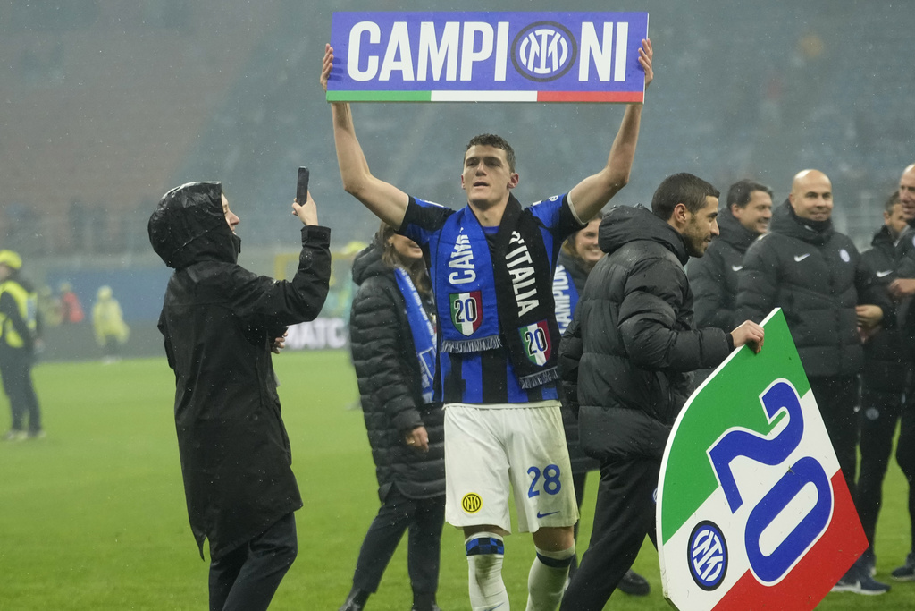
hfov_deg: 21.2
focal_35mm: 96
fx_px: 2440
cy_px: 306
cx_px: 458
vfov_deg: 14.3
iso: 3200
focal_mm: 96
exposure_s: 1/2000
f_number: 2.8
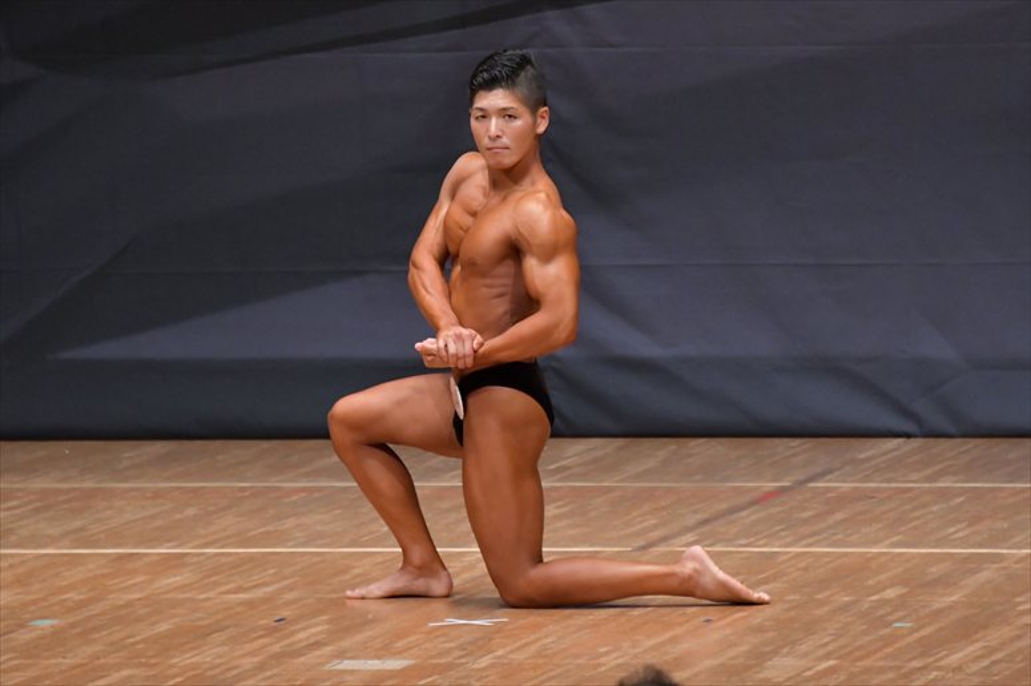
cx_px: 516
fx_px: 10734
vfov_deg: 3.7
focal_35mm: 375
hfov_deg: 5.5
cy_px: 343
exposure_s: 1/400
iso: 6400
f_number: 5.6
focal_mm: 250
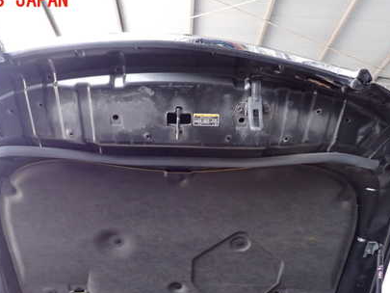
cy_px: 205
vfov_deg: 38.1
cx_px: 182
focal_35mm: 37
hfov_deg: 50.1
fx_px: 417
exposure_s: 1/30
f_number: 8
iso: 800
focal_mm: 4.5
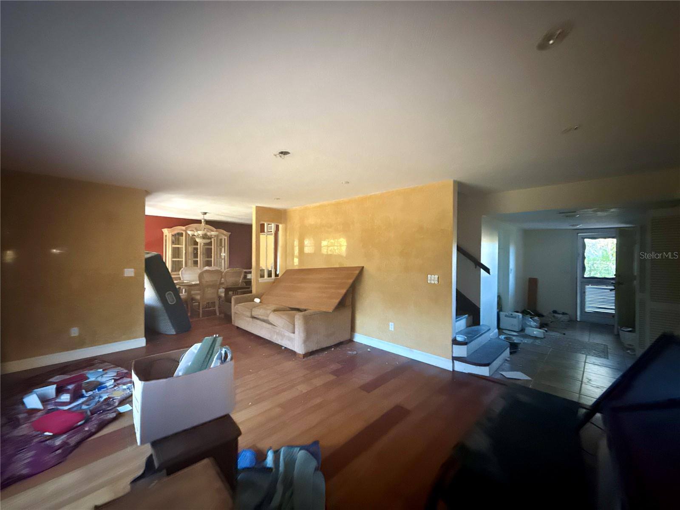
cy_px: 255
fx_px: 275
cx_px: 340
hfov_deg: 102.1
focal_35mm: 14
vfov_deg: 85.7
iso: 1600
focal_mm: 2.22
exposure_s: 1/60
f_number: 2.2
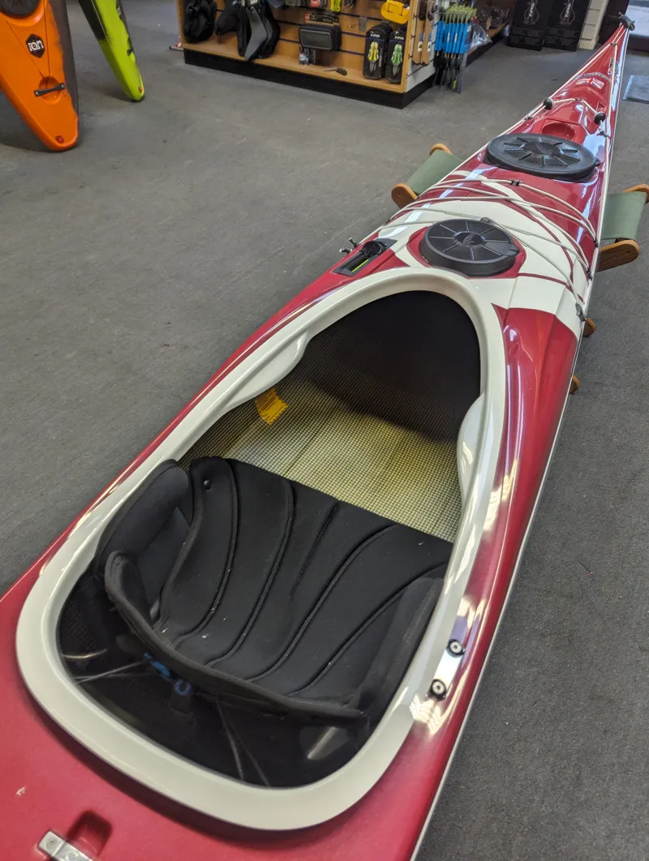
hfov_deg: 57.0
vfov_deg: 71.5
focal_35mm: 24
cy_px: 430
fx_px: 598
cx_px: 324
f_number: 1.85
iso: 42
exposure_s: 1/50
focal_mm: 6.81
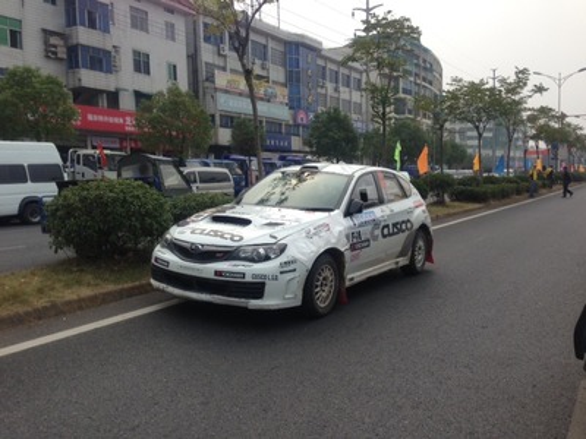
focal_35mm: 33
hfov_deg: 55.4
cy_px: 220
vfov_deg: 42.9
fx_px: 559
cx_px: 293
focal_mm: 4.13
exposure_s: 1/1205
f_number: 2.4
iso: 50
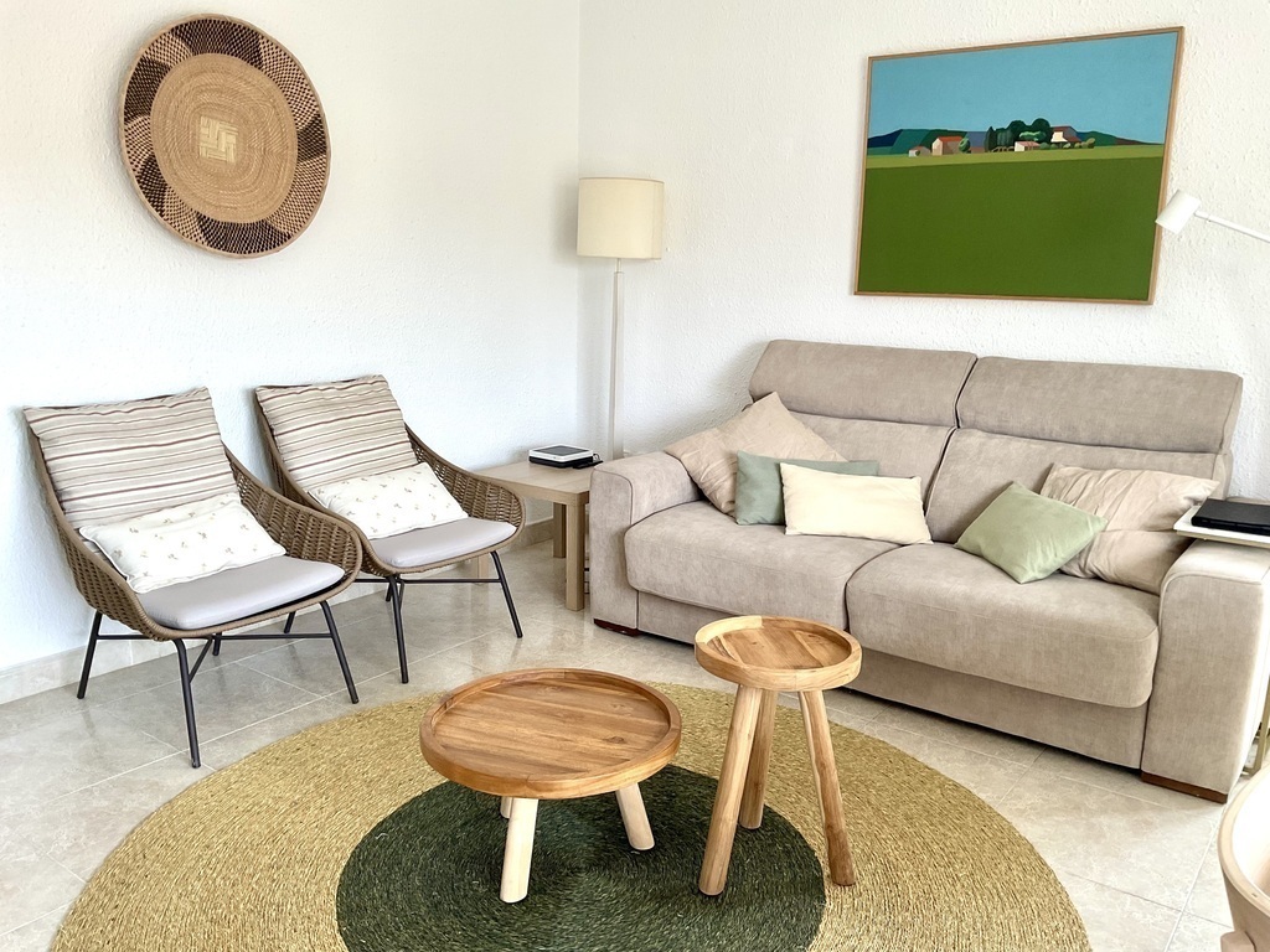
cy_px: 476
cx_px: 635
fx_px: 1064
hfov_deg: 61.7
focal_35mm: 29
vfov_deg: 48.2
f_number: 1.8
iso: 50
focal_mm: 3
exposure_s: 1/120
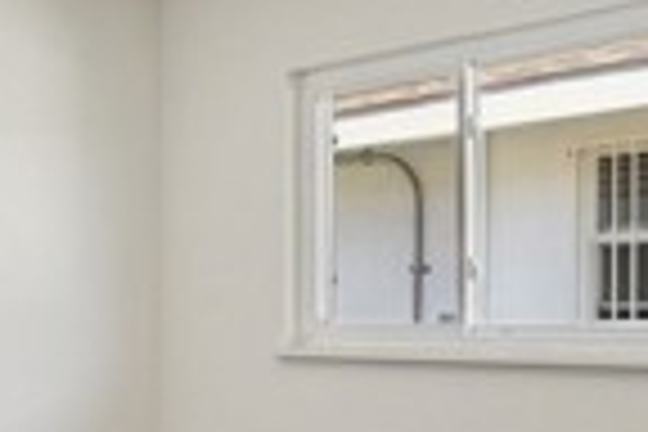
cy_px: 342
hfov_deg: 26.0
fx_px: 1278
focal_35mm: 71
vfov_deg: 19.0
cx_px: -90
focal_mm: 16
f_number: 8
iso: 400
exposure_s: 1/50
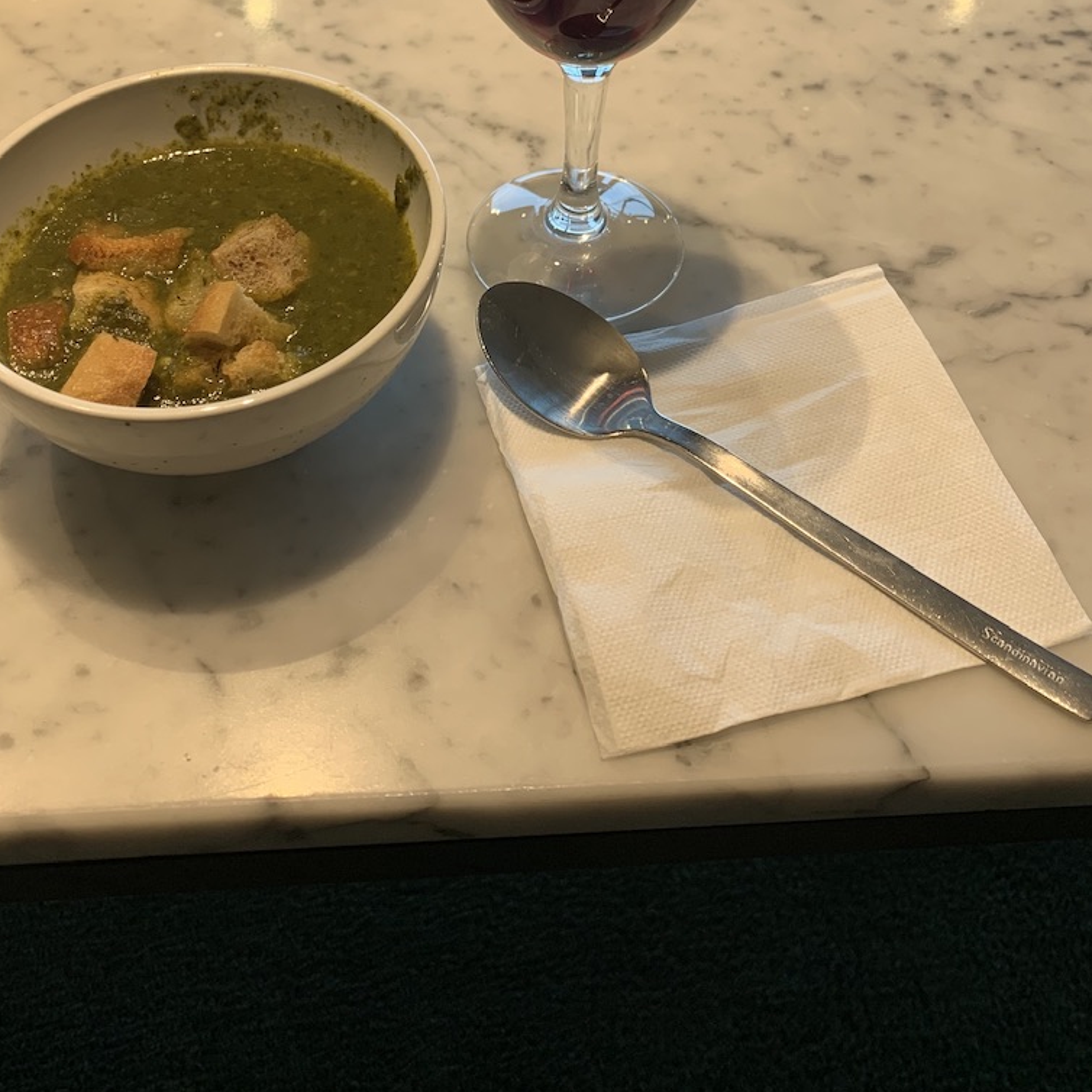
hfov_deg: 42.8
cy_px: 206
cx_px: 498
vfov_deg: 40.9
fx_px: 1392
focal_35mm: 39
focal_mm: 4.25
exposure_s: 1/100
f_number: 1.8
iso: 64
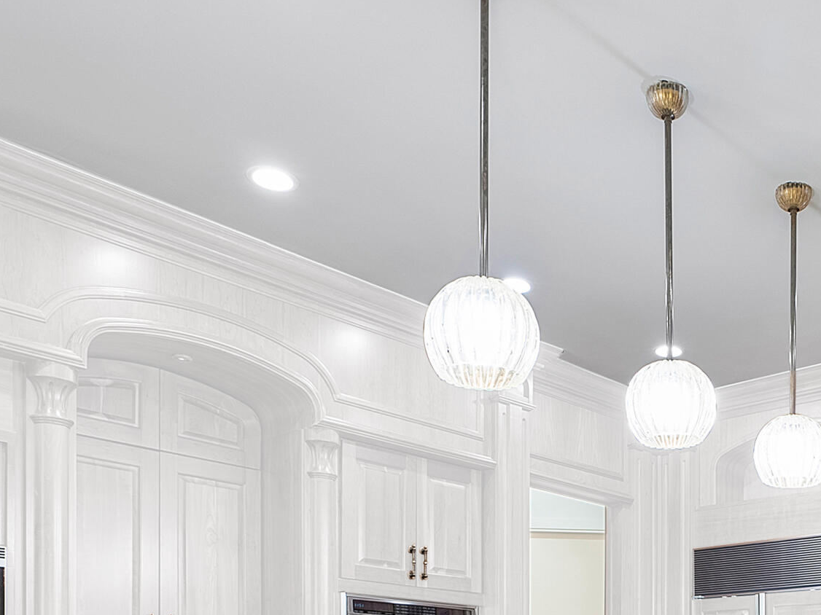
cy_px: 686
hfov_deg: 42.7
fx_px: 972
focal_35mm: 41
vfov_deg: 31.0
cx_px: 706
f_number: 8
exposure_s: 1/2.5
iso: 160
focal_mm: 16
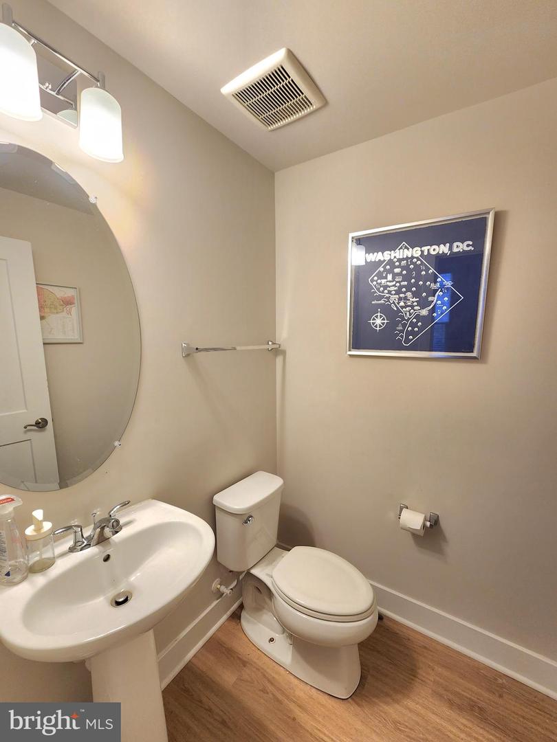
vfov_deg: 106.2
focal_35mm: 13
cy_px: 371
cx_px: 278
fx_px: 279
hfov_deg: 89.9
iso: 125
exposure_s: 1/60.2
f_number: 2.2
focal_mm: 2.2
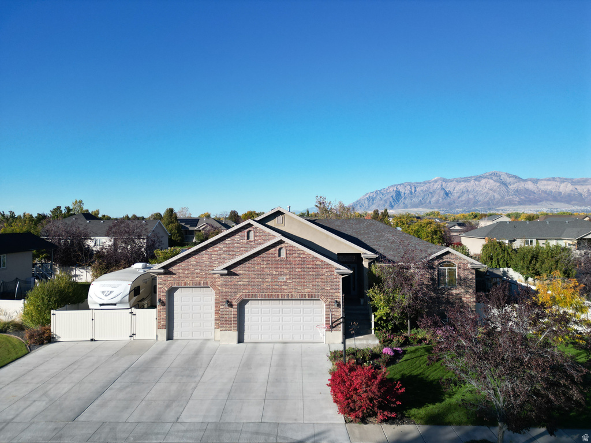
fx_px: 410
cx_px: 296
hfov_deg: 71.6
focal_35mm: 24
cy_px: 222
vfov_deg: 56.8
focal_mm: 6.72
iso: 120
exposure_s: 1/2500
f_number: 1.7
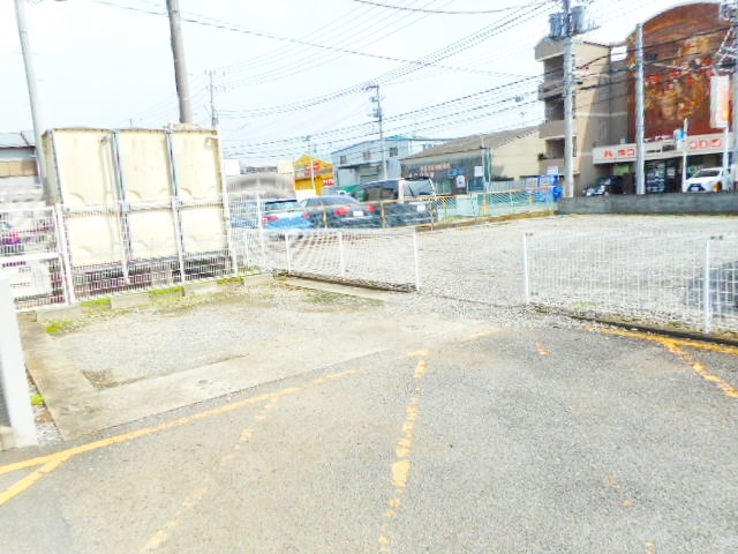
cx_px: 369
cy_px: 277
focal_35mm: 25
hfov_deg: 69.4
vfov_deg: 54.9
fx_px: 533
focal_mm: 4.5
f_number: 3.7
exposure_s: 1/500
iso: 80
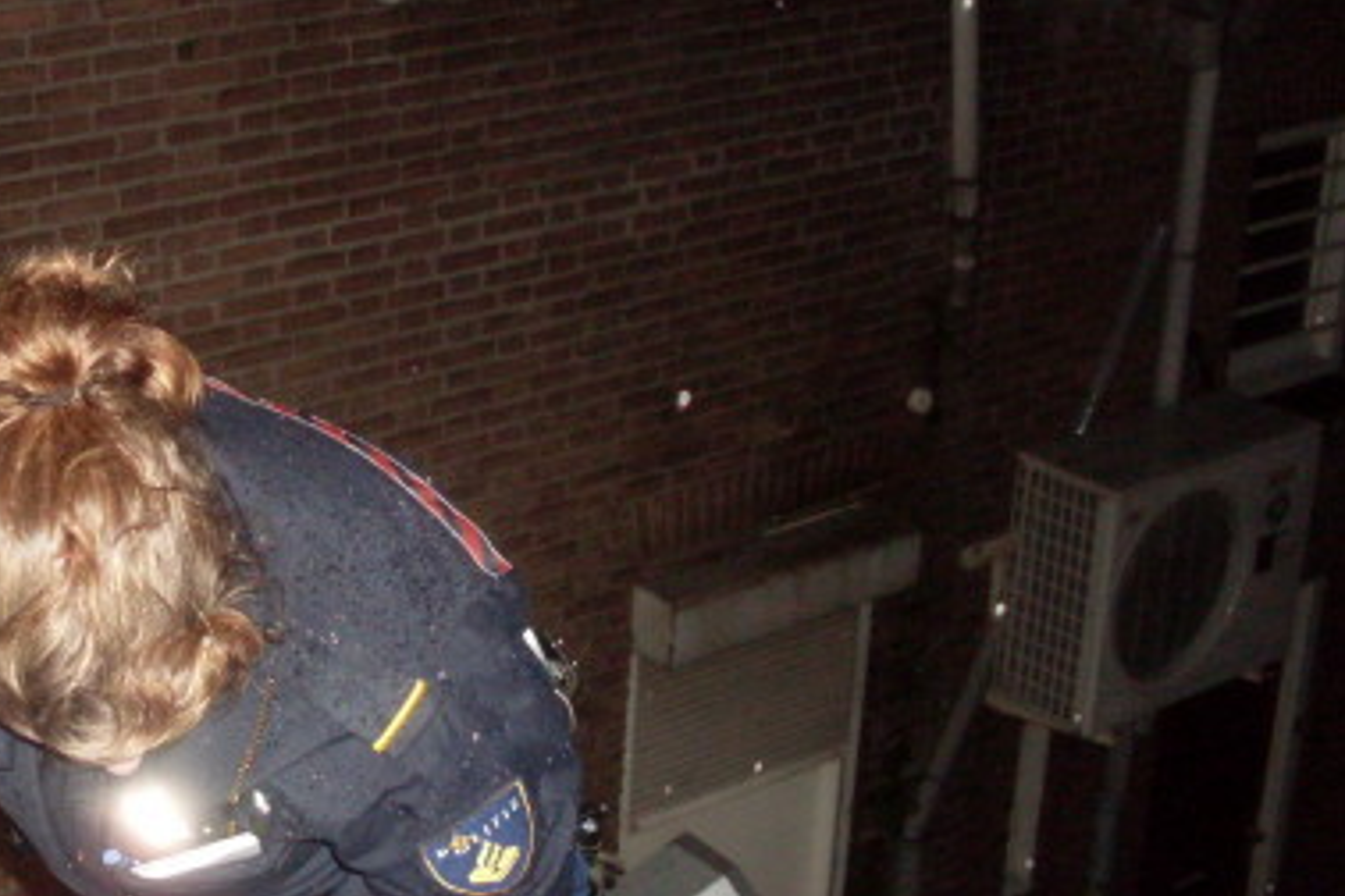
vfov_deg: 20.3
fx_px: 2503
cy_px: 359
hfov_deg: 29.3
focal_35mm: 67
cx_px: 228
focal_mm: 6.3
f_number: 2.8
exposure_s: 1/45
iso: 240
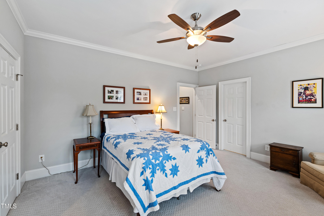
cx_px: 162
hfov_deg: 100.4
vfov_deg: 77.3
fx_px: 135
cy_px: 108
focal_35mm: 15
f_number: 8
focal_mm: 10
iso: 100
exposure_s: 1/2
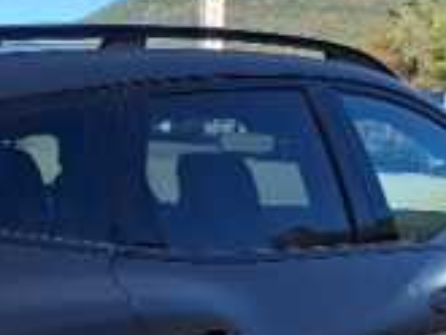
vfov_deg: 14.6
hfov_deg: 19.6
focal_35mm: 97
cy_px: 435
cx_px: -3
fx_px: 1251
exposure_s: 1/1070
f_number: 1.8
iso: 30
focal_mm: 4.69
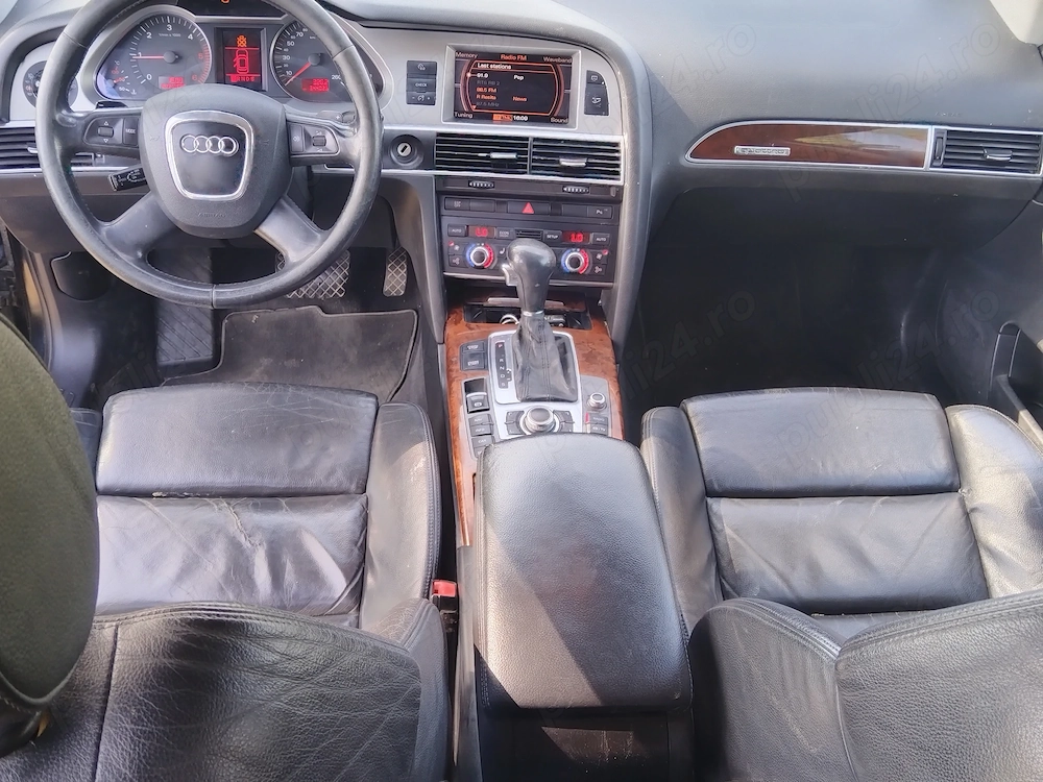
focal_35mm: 33
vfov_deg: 42.9
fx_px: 994
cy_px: 391
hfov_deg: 55.4
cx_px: 522
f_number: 1.9
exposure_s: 1/50
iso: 430
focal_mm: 4.95
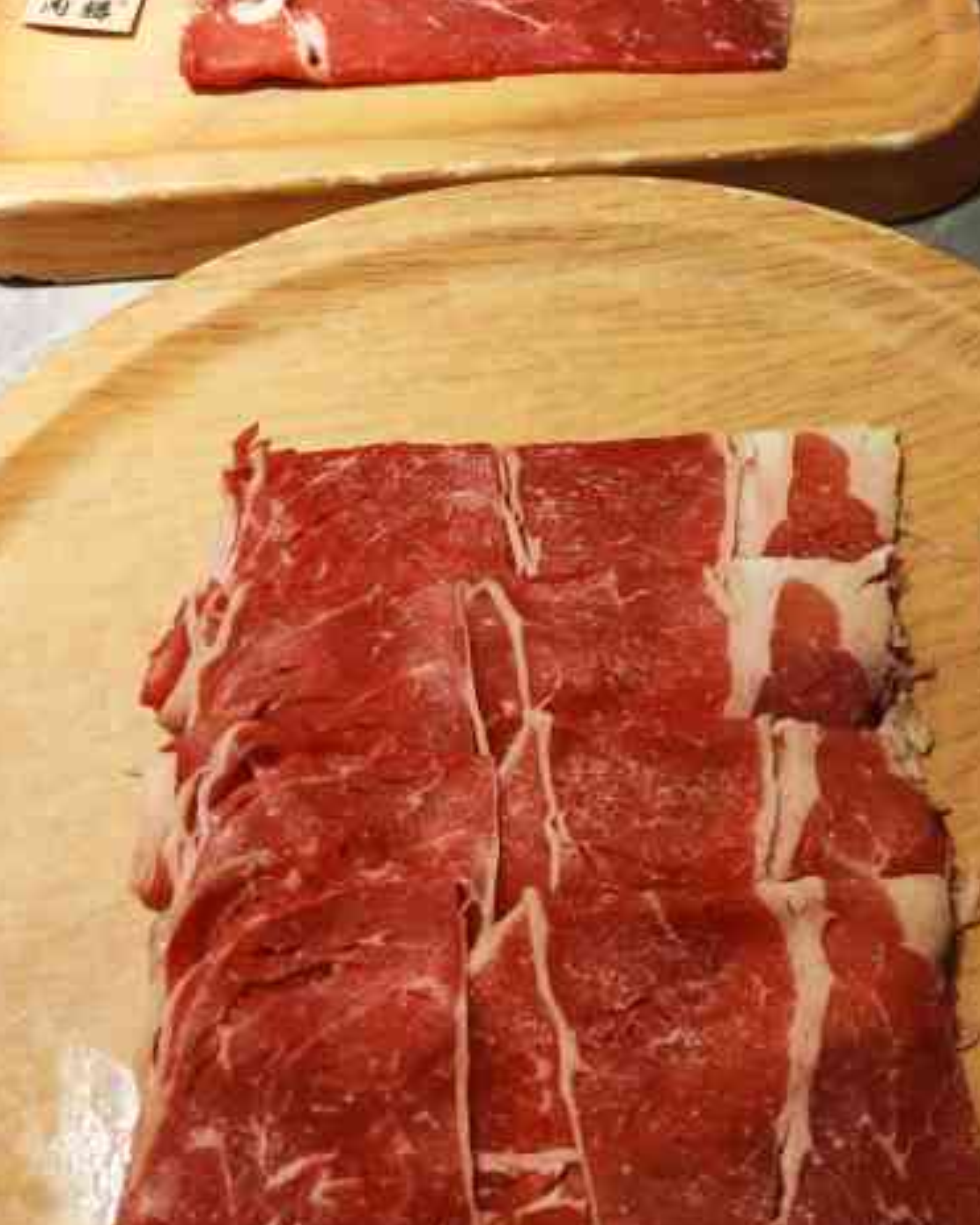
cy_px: 337
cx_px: 866
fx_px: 1922
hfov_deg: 27.6
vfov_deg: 34.8
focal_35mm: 53
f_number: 1.75
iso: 578
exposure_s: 1/50
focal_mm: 4.75
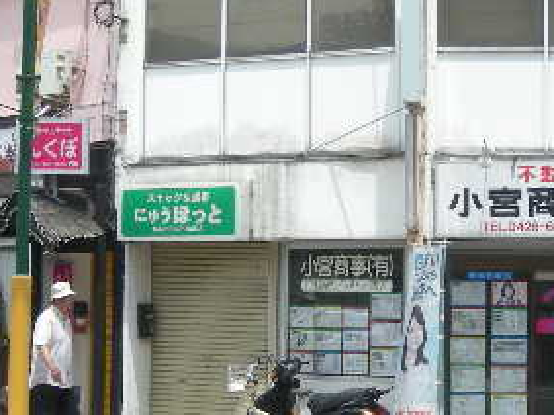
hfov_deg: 17.7
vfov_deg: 13.3
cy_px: 119
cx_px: 309
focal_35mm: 111
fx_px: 1776
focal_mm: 7.9
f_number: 6.4
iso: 50
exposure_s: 1/166
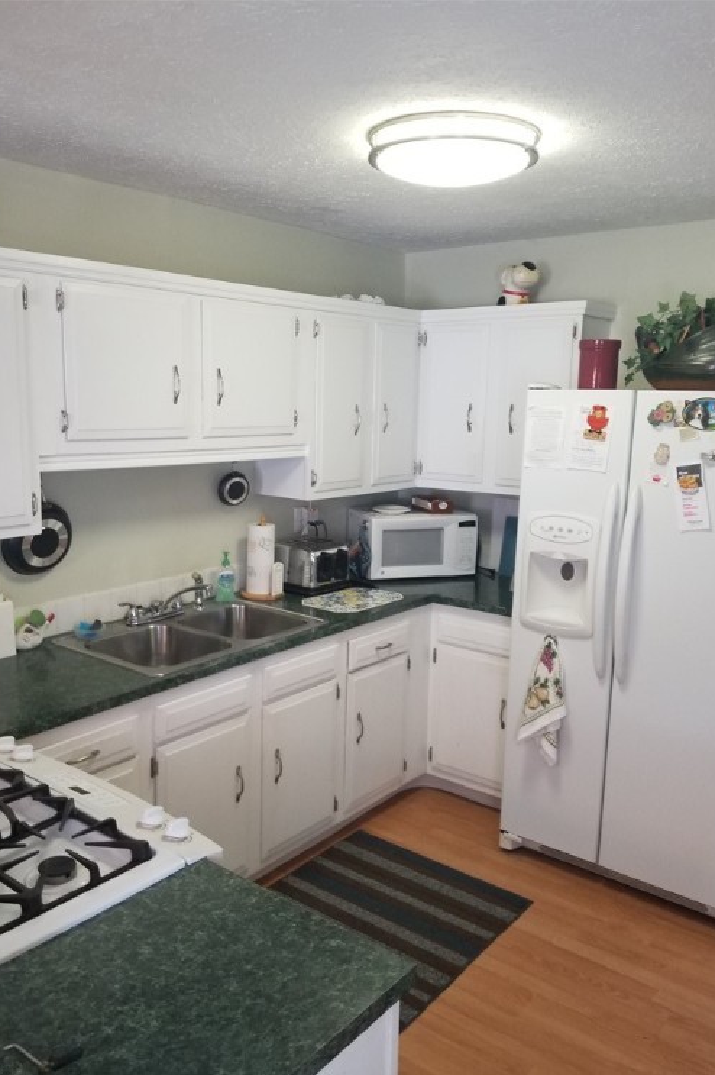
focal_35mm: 28
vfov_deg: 65.5
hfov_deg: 46.3
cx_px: 334
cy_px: 555
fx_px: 835
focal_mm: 4.25
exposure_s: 1/30
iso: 160
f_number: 1.7
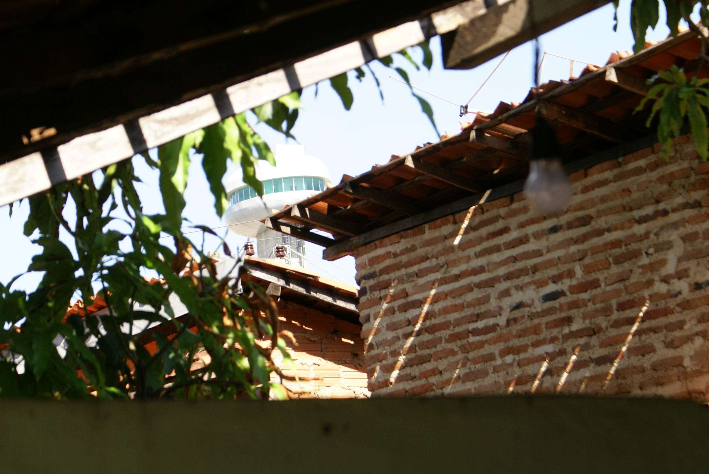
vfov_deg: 10.6
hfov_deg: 15.9
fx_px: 2543
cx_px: 283
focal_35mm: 129
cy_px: 200
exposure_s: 1/160
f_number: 7.1
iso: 100
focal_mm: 70
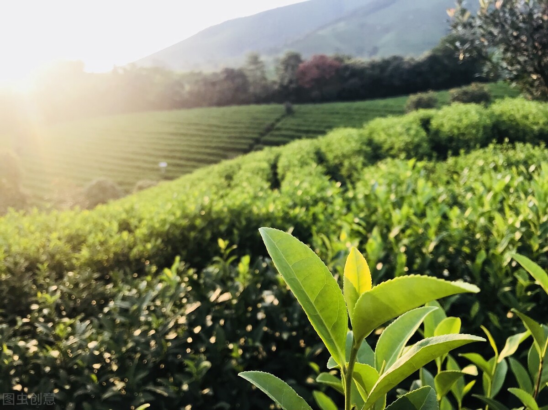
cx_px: 274
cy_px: 205
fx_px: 443
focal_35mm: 28
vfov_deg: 49.7
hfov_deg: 63.5
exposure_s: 1/254
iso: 20
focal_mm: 3.99
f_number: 1.8
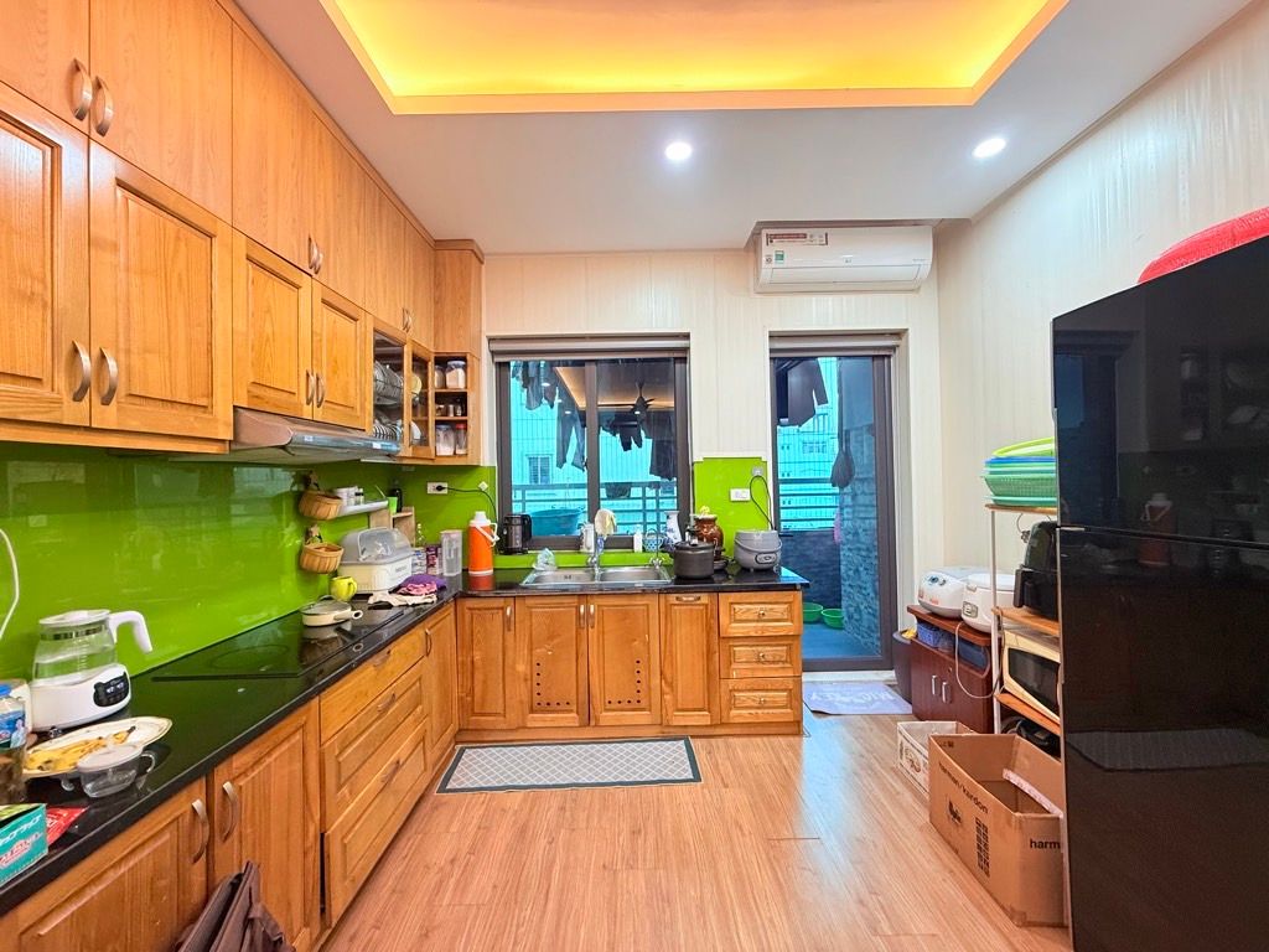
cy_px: 476
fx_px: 513
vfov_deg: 85.7
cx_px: 634
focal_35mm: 14
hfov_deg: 102.1
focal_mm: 2.22
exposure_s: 1/50
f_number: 2.2
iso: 160
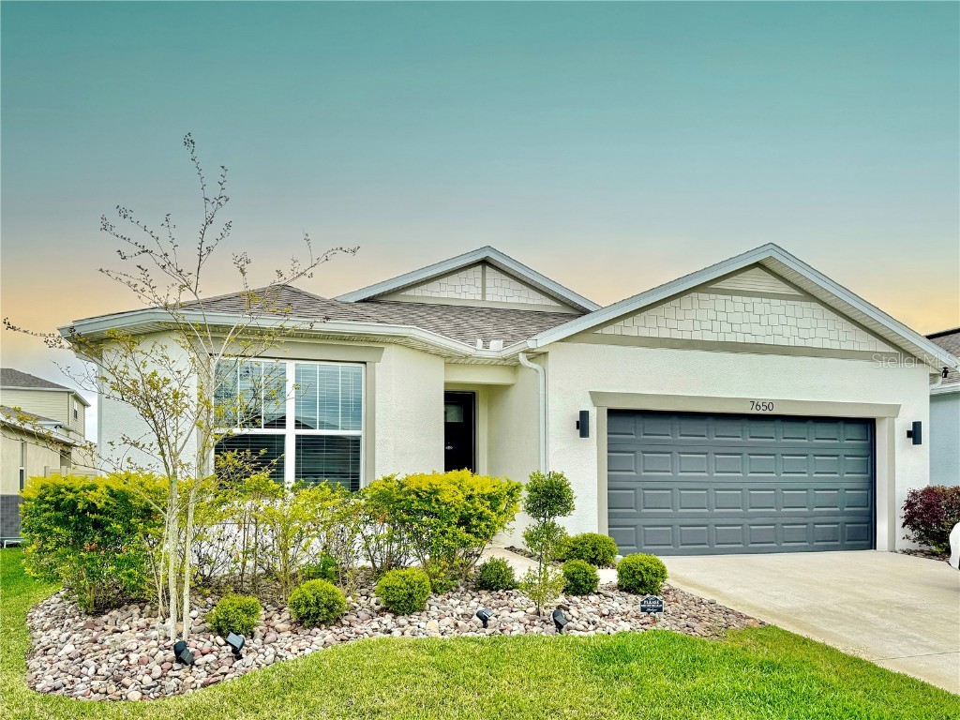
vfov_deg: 56.8
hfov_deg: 71.6
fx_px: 666
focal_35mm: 24
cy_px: 360
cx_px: 480
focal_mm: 6.86
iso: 80
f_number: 1.78
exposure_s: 1/842
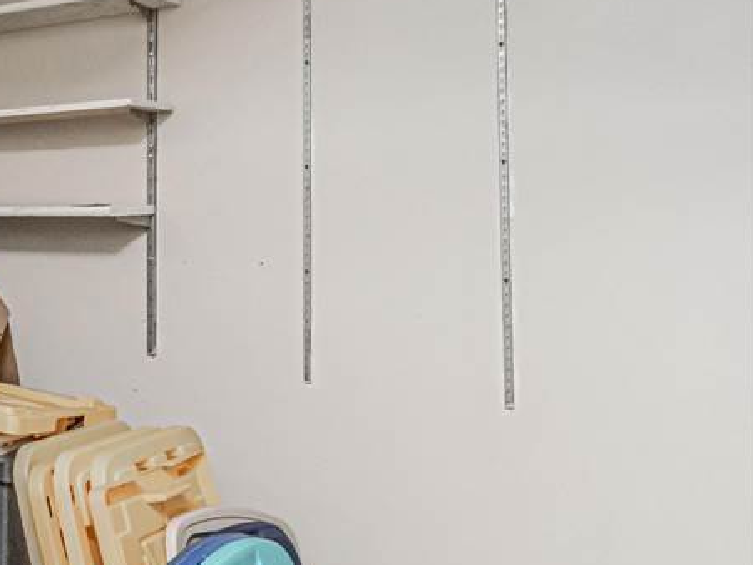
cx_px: -315
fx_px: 892
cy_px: 206
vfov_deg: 35.0
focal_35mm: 41
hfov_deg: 30.7
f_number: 10
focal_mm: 10
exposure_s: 1/60
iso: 800
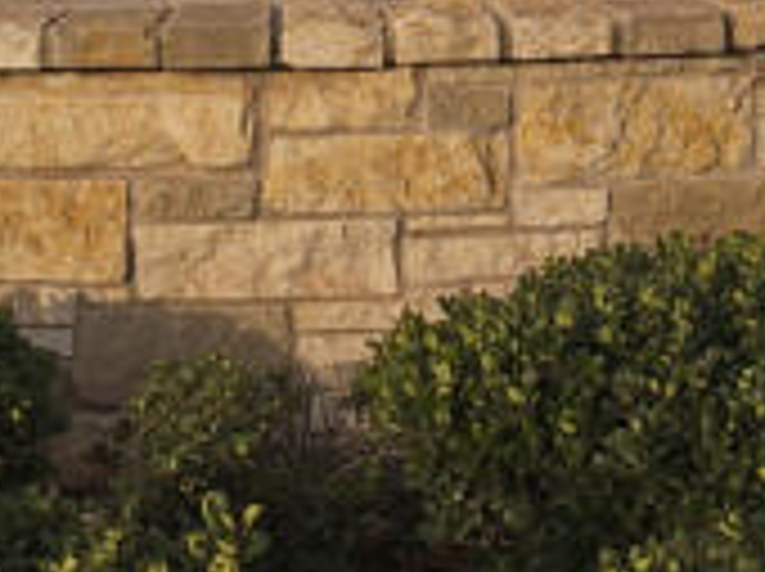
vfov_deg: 15.4
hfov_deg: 21.1
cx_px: 277
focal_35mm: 93
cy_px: -54
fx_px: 2052
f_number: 8
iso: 200
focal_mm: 20
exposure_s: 1/400
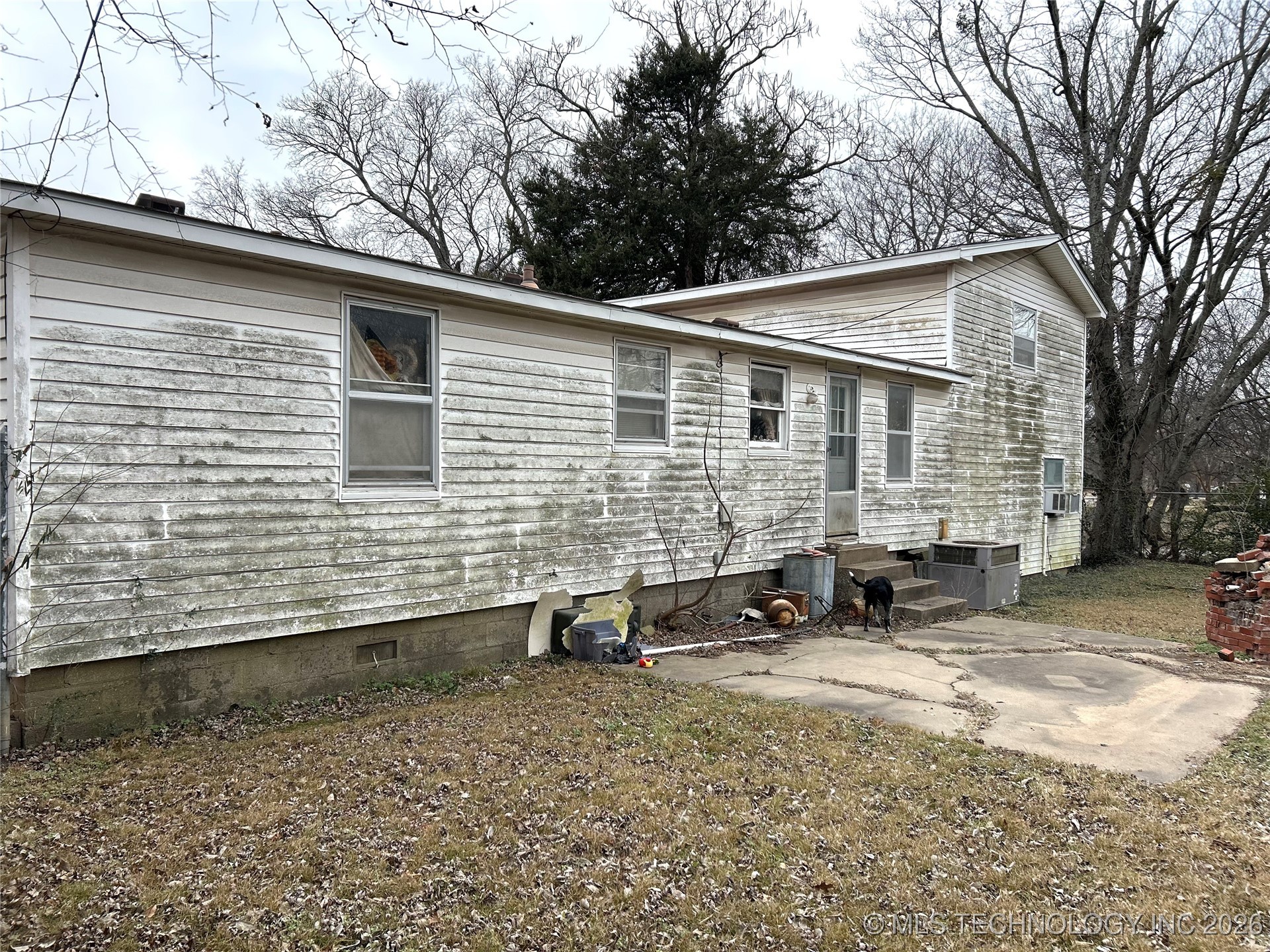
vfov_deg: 53.1
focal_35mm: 26
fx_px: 954
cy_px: 476
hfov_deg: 67.3
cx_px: 635
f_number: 1.5
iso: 50
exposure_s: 1/639
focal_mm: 5.7
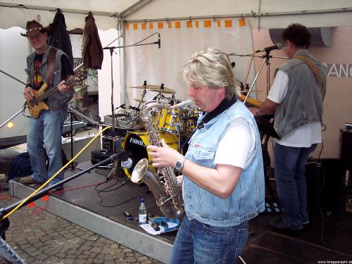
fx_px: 397
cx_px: 176
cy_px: 132
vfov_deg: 36.8
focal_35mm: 39
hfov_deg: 47.9
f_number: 2.8
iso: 100
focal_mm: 8
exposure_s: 1/60
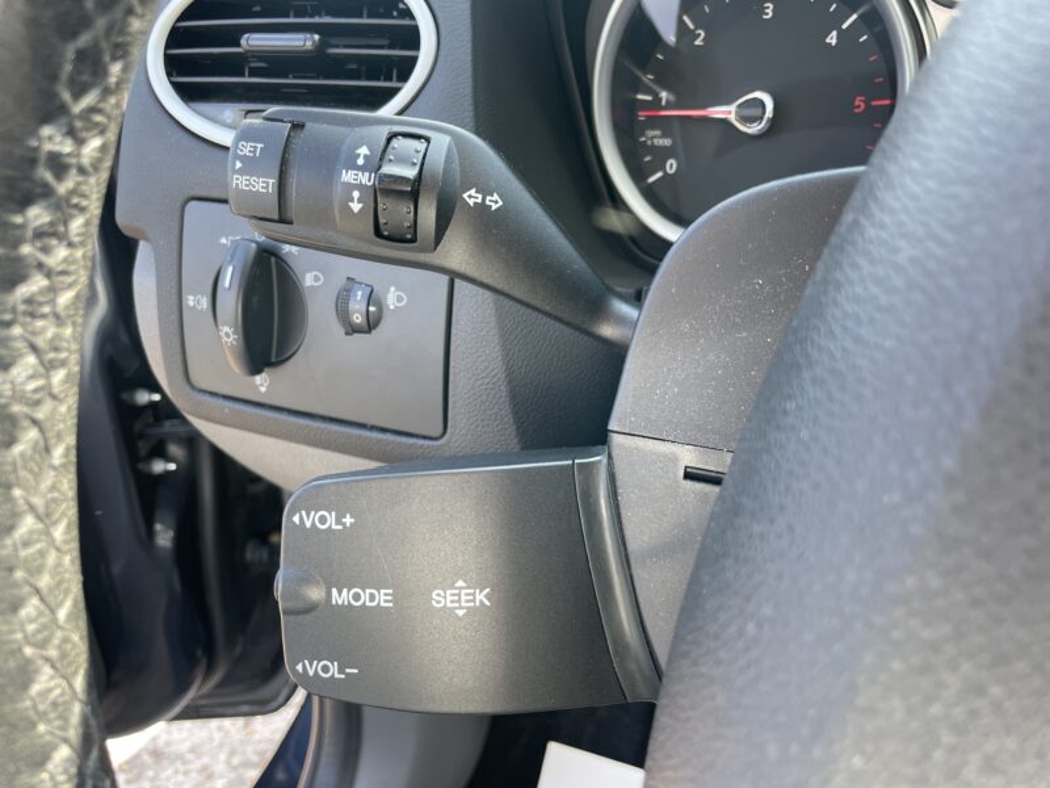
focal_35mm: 26
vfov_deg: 53.1
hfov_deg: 67.3
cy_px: 394
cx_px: 525
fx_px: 789
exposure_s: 1/121
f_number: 1.6
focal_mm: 4.2
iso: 64
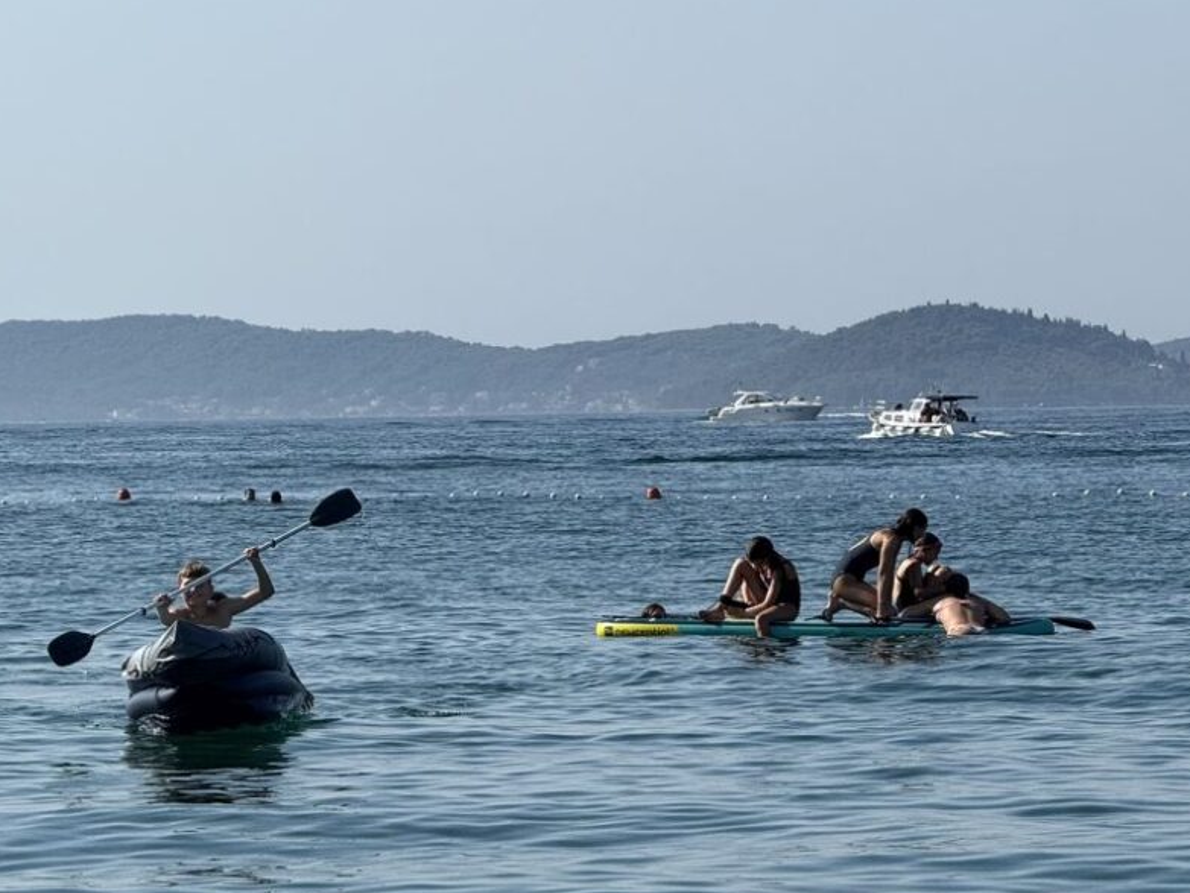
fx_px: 6638
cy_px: 585
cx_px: 468
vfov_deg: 7.7
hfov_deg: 10.2
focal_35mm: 193
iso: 50
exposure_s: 1/2525
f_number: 2.8
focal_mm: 15.66
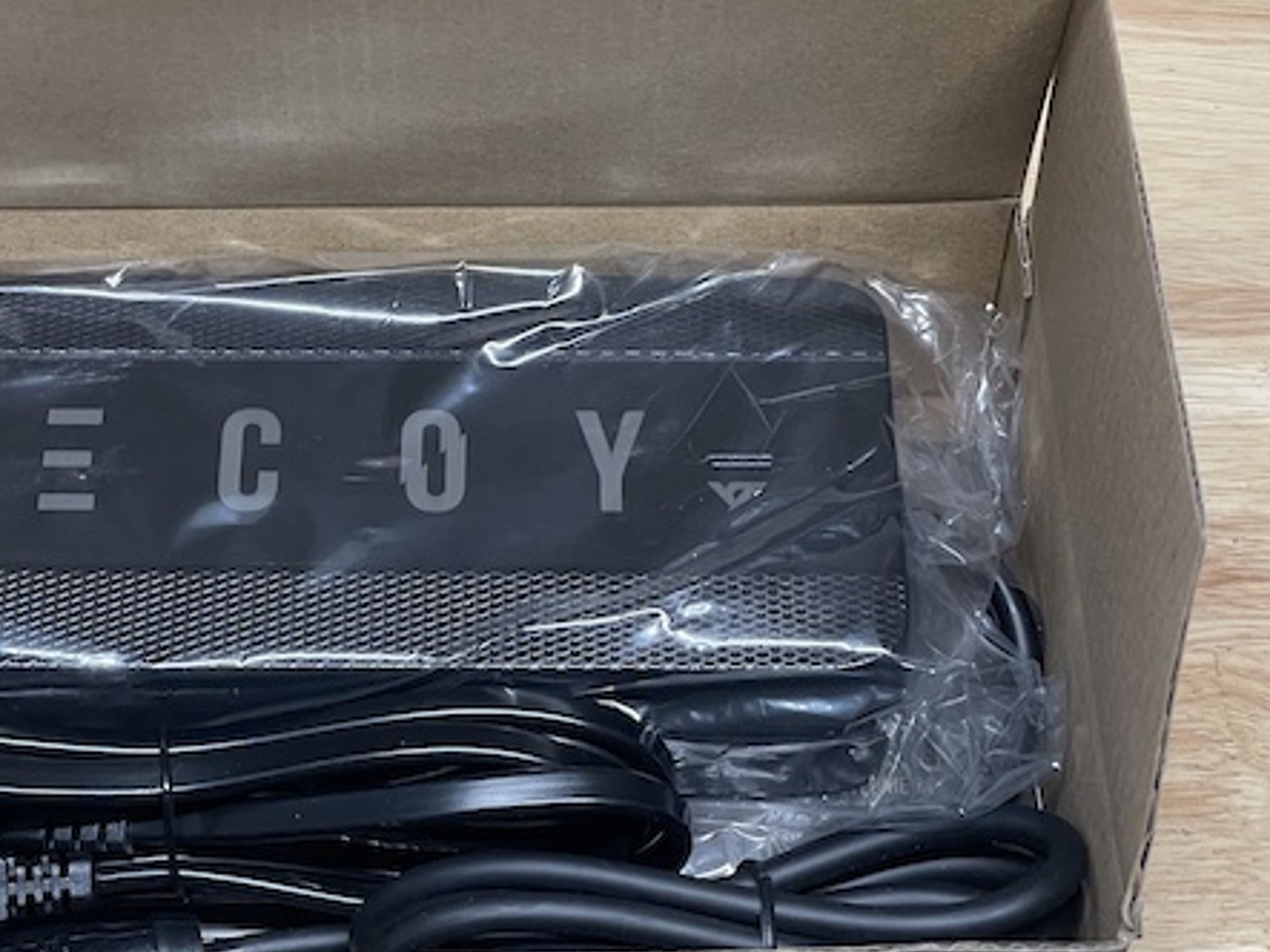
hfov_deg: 20.8
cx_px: 430
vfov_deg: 15.7
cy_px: 401
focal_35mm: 94
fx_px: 3448
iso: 200
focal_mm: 6
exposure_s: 1/60
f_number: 2
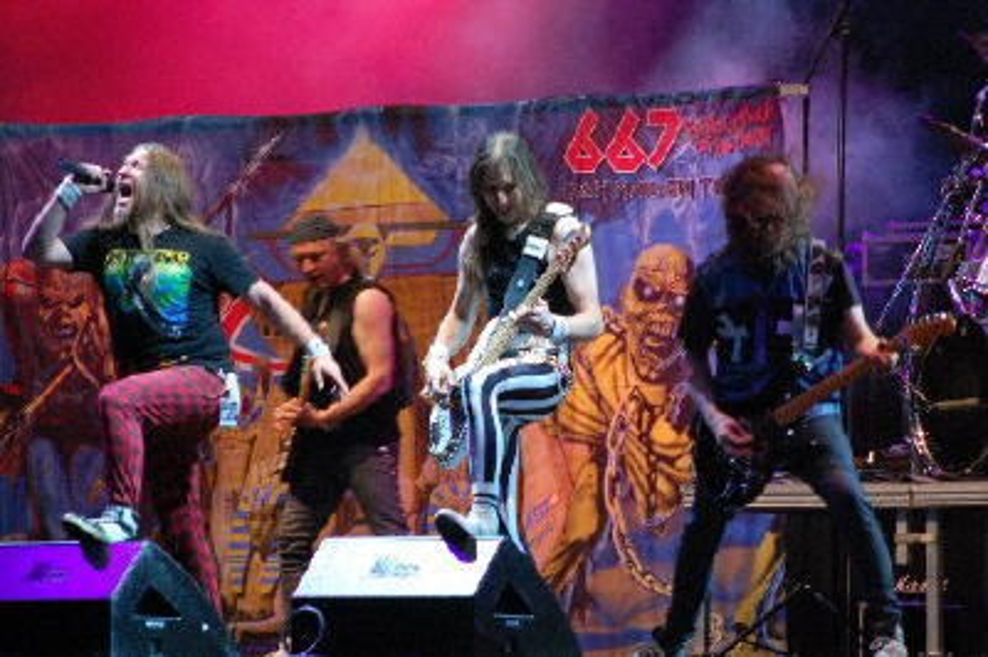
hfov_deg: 8.1
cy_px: 328
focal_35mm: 255
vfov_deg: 5.4
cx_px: 494
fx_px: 6992
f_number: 5
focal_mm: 170
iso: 1600
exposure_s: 1/80
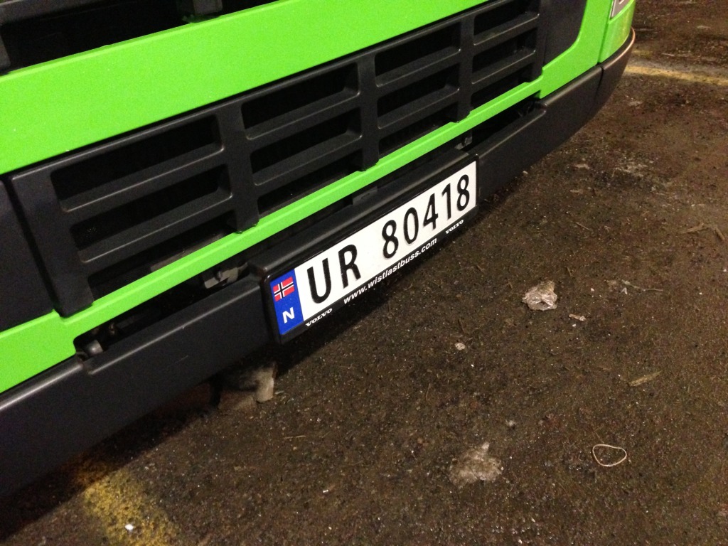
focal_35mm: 33
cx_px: 364
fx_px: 694
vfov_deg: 42.9
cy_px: 273
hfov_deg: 55.4
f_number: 2.4
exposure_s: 1/15
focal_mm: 4.1
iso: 800
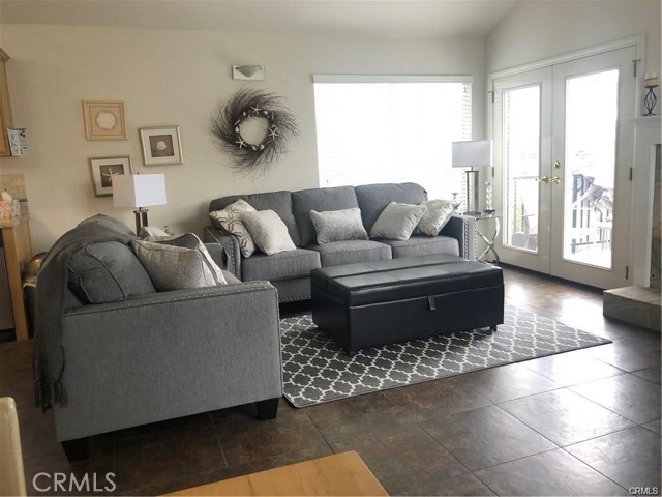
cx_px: 331
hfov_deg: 63.4
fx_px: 535
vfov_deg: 49.7
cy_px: 248
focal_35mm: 28
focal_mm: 3.99
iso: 25
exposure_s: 1/30
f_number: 1.8
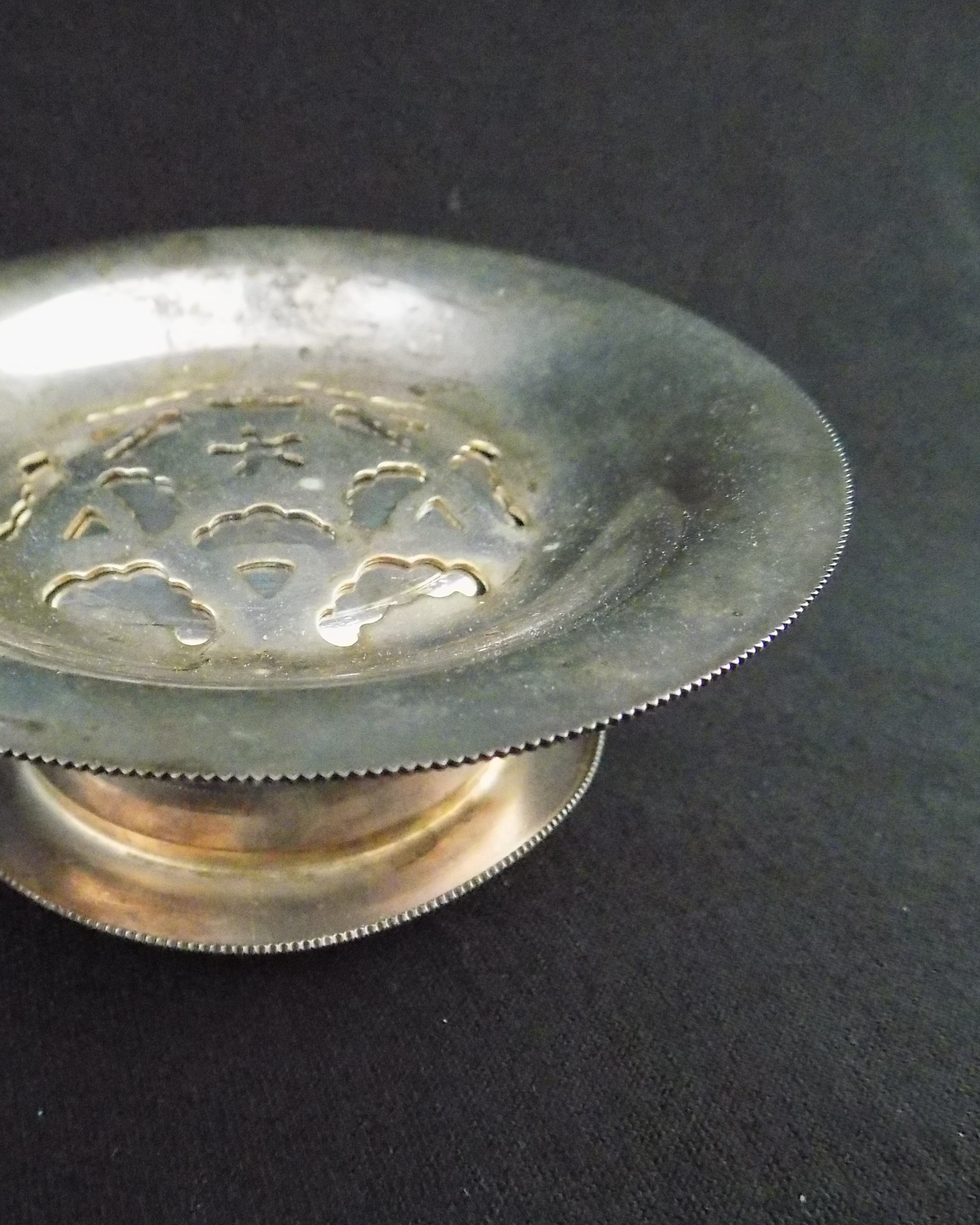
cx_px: 264
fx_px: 1088
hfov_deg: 47.0
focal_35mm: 30
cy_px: 613
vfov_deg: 58.8
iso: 1600
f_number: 3.1
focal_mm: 4
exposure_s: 1/15
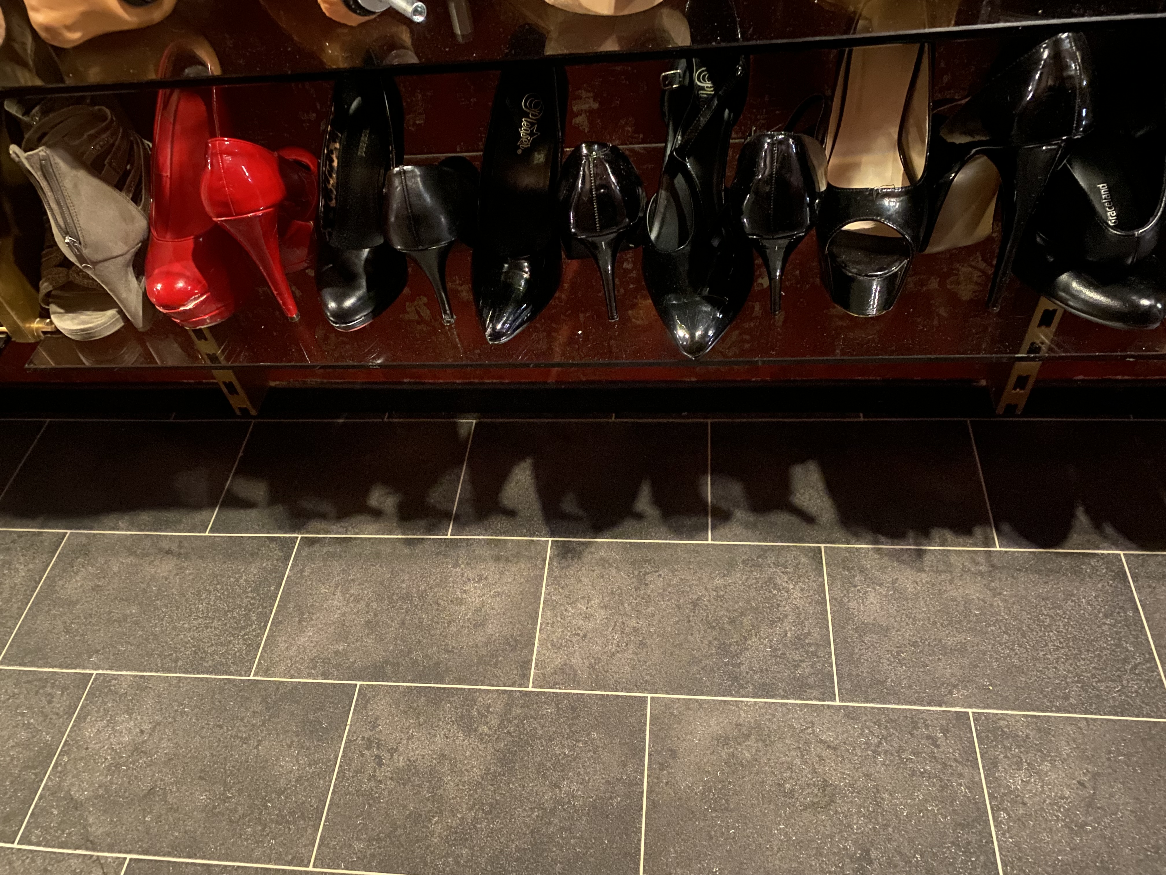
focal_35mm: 26
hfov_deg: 67.3
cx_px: 583
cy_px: 438
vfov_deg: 53.1
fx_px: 876
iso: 1250
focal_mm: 4.25
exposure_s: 1/8
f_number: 1.8
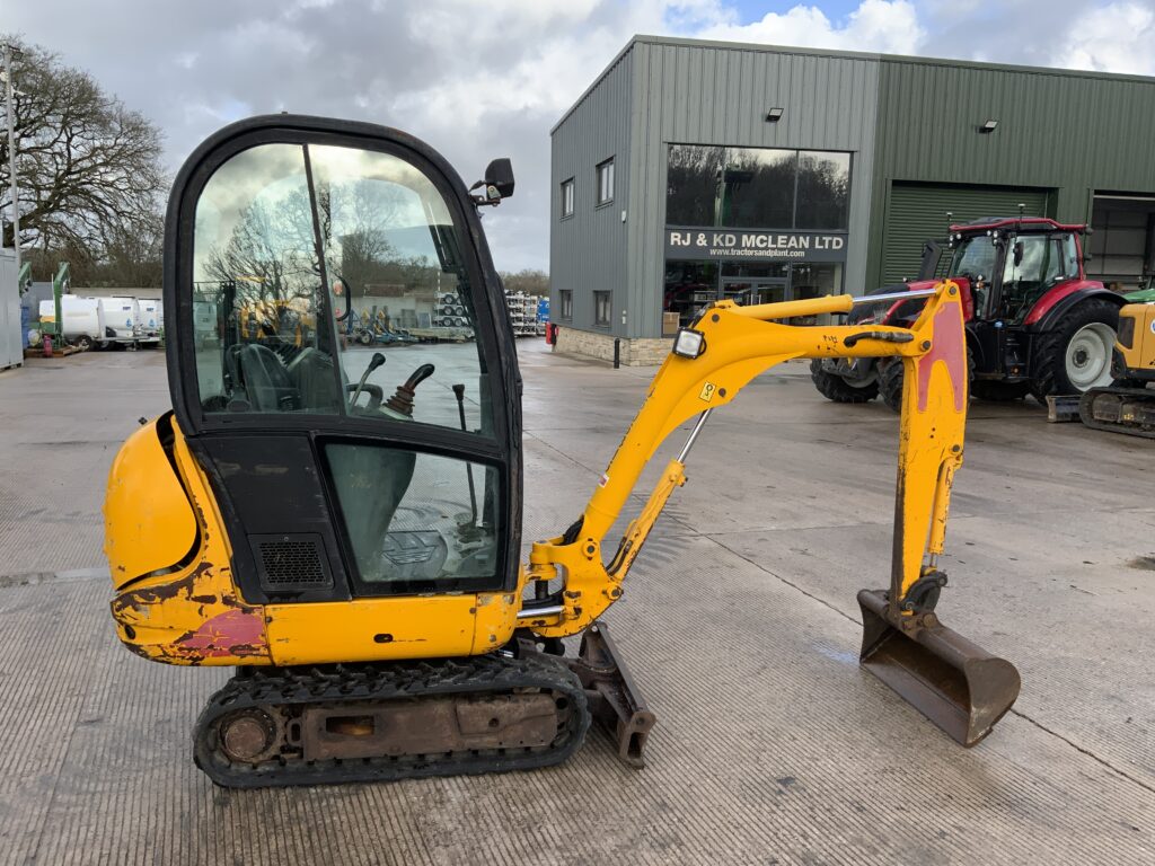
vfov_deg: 48.2
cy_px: 433
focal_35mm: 29
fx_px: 968
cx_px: 578
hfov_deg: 61.7
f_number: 1.8
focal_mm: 3
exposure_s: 1/529
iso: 16
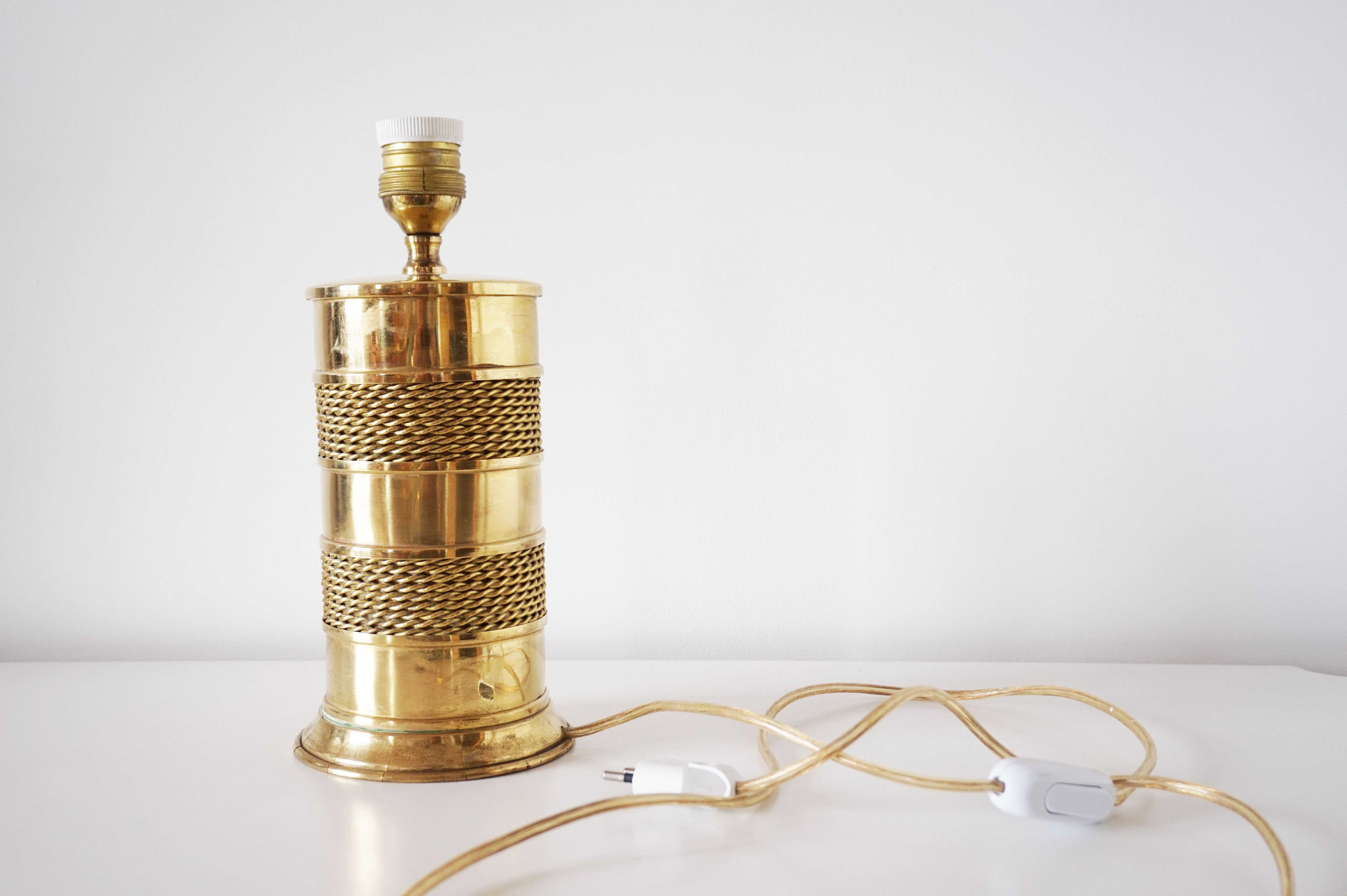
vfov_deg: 36.8
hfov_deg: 53.2
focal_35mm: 36
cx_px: 674
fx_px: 1346
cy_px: 448
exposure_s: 1/160
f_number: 4.5
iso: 250
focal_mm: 24
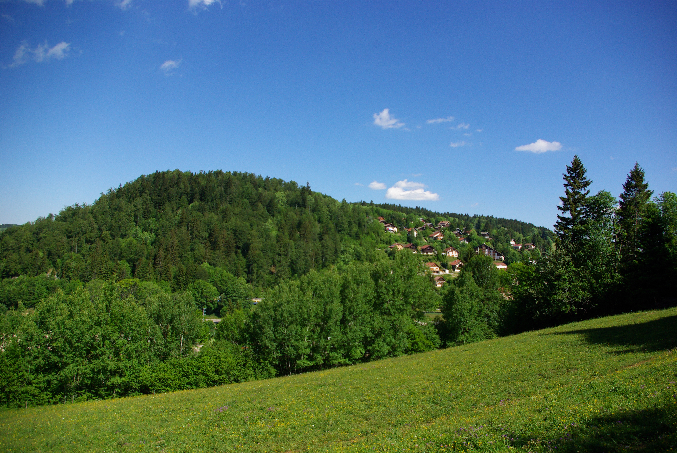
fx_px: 508
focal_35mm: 27
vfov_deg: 48.0
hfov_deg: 67.3
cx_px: 338
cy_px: 226
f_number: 8
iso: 400
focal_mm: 18
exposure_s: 1/1000
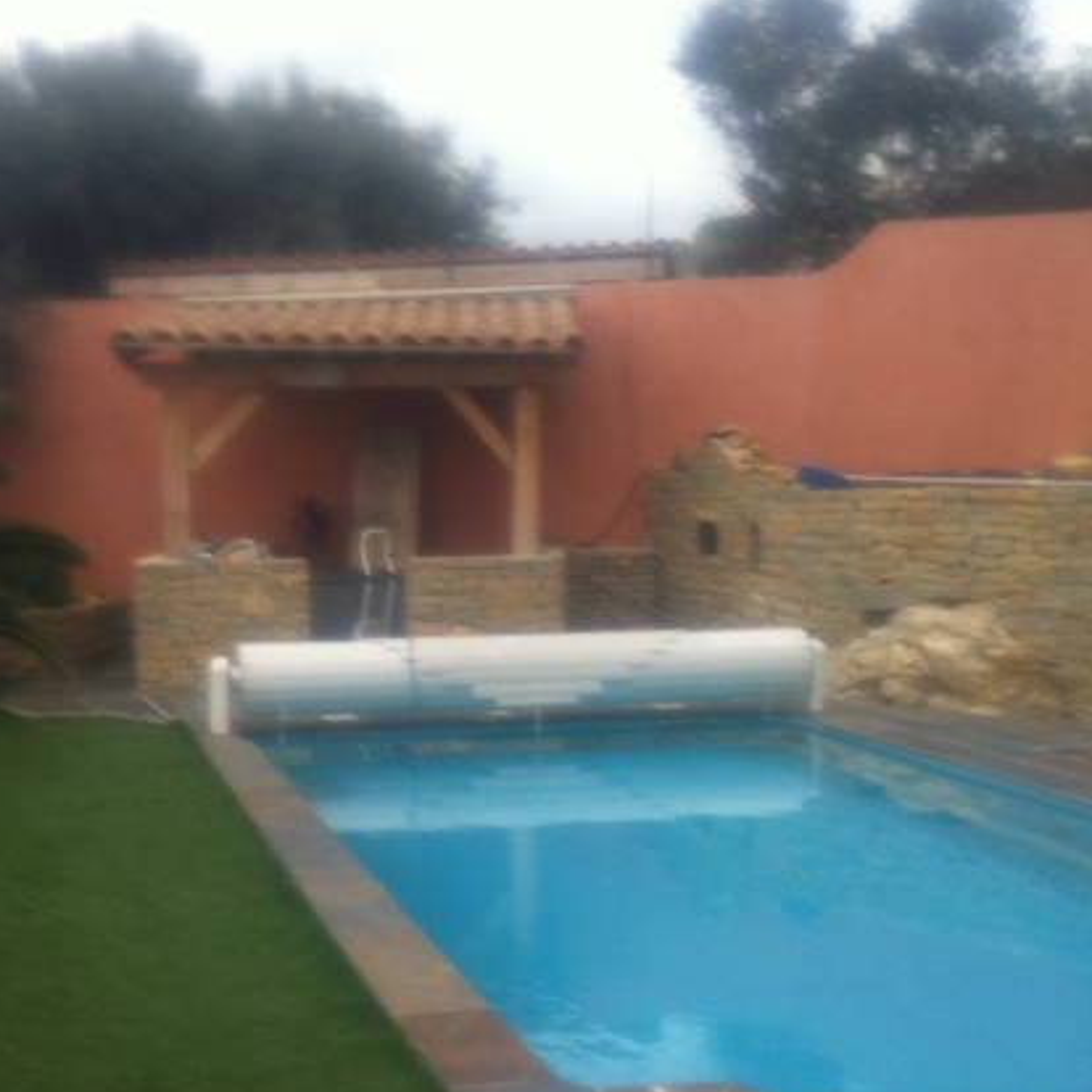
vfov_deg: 28.8
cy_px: 765
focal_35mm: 59
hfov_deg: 29.0
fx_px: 2106
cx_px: 451
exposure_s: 1/702
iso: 80
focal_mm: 3.85
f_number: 2.8
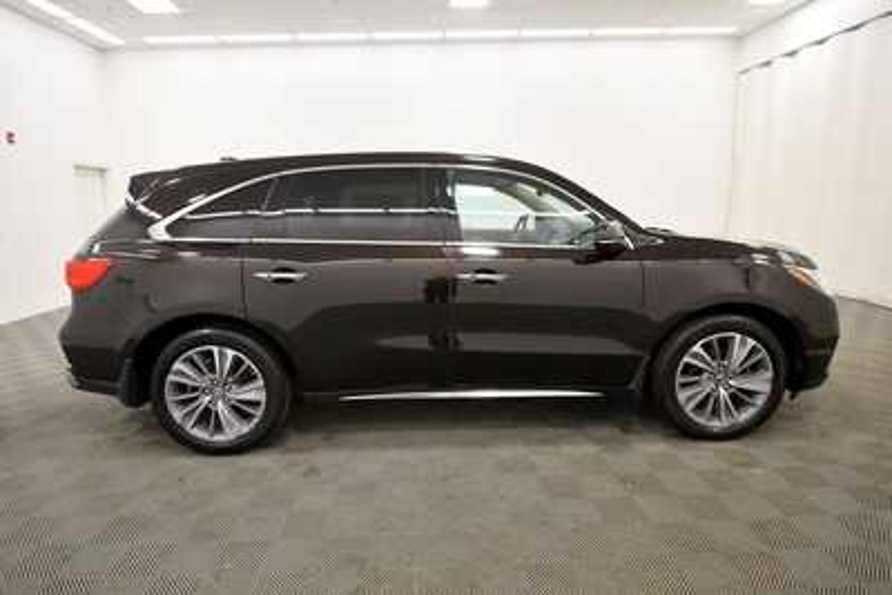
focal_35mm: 19
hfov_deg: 86.9
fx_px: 471
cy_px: 298
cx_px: 446
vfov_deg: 64.6
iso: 900
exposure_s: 1/125
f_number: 4.8
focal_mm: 13
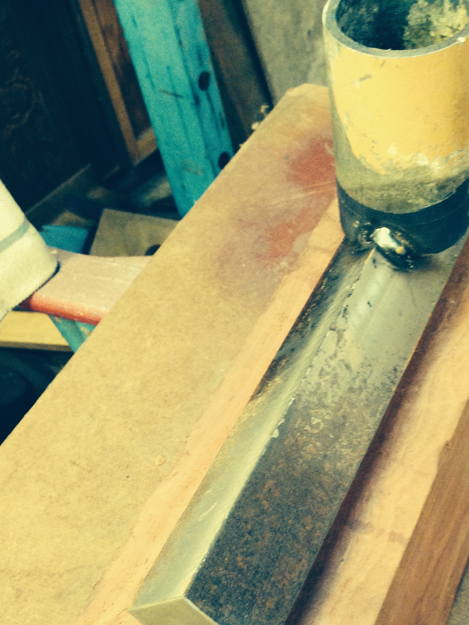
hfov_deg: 25.4
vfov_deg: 33.4
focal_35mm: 57
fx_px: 1030
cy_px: 436
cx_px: 345
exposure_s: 1/20
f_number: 2.4
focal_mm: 4.12
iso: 250
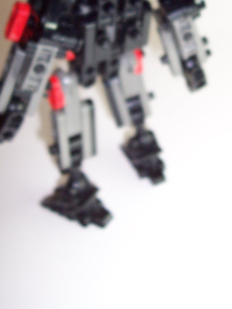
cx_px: 127
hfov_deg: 25.6
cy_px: 78
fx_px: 509
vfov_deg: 33.1
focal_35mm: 57
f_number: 2.8
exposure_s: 1/60
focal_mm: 5.6
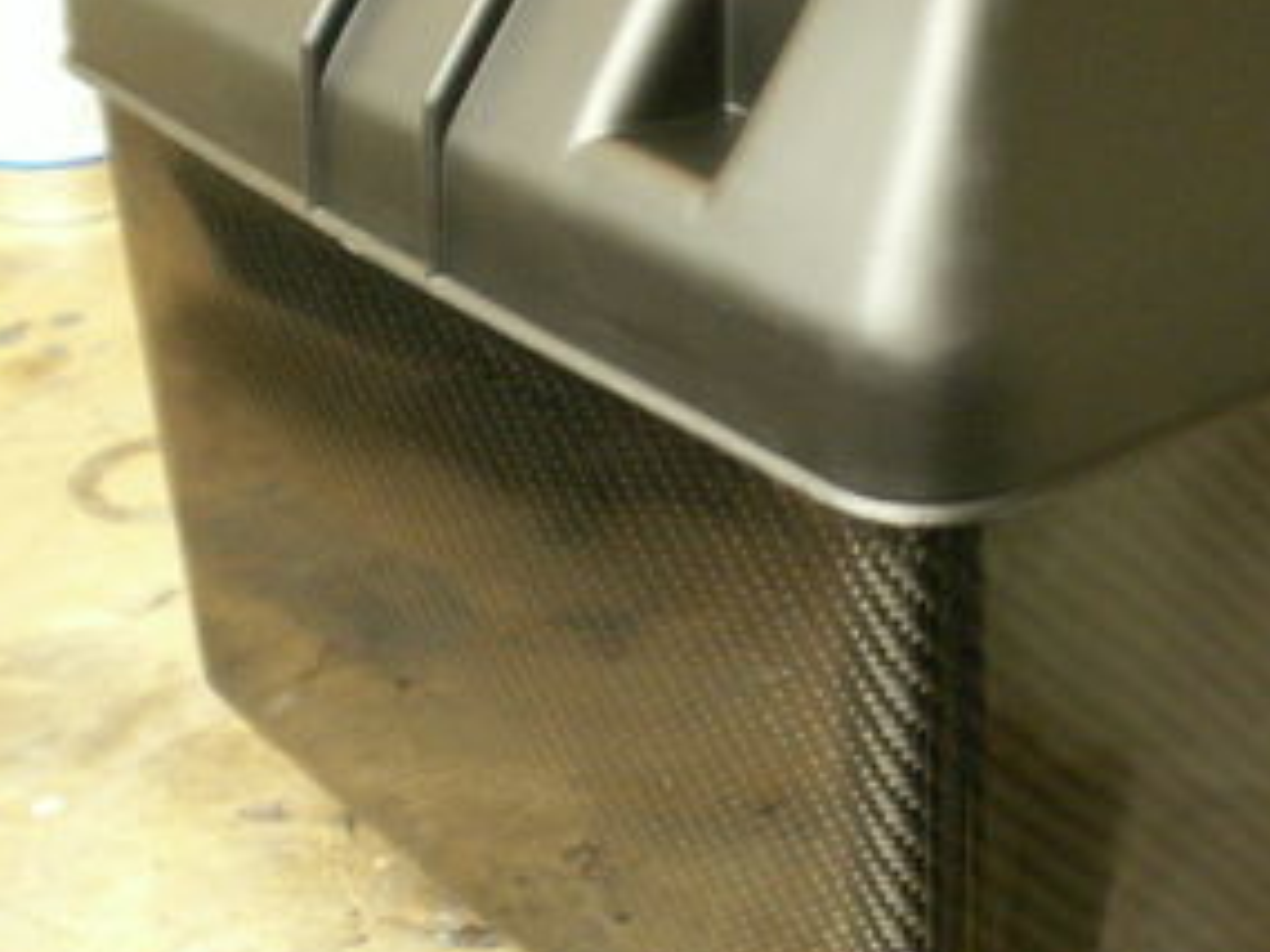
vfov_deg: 18.7
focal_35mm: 79
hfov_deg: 24.6
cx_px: 854
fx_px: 2898
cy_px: 518
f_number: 2.8
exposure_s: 1/3
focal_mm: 5.86
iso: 160
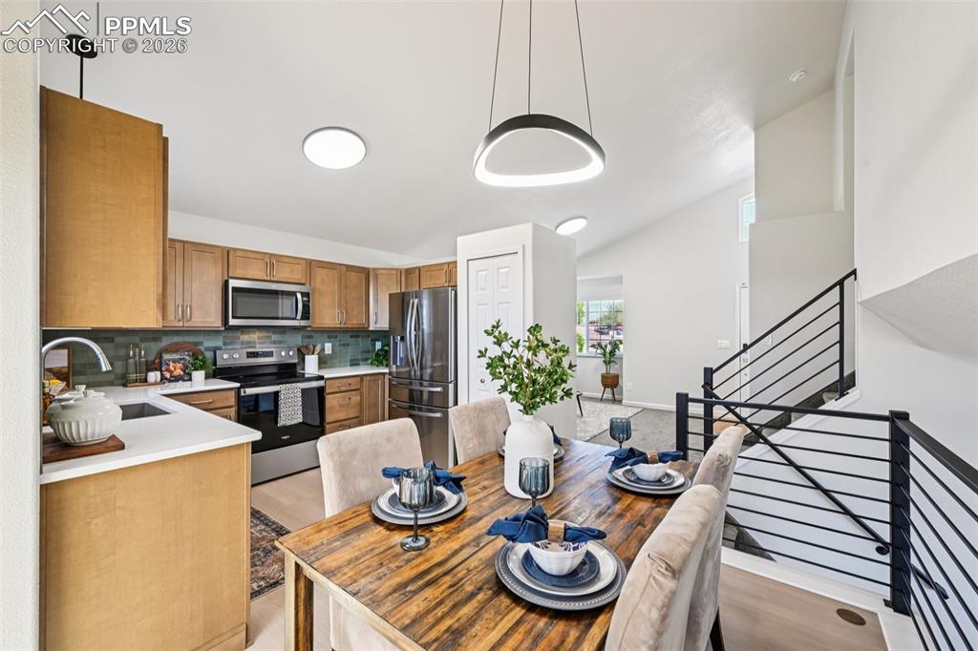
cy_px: 326
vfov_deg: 81.2
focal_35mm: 14
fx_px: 380
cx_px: 489
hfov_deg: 104.3
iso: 400
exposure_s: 1/8
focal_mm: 14
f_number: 11
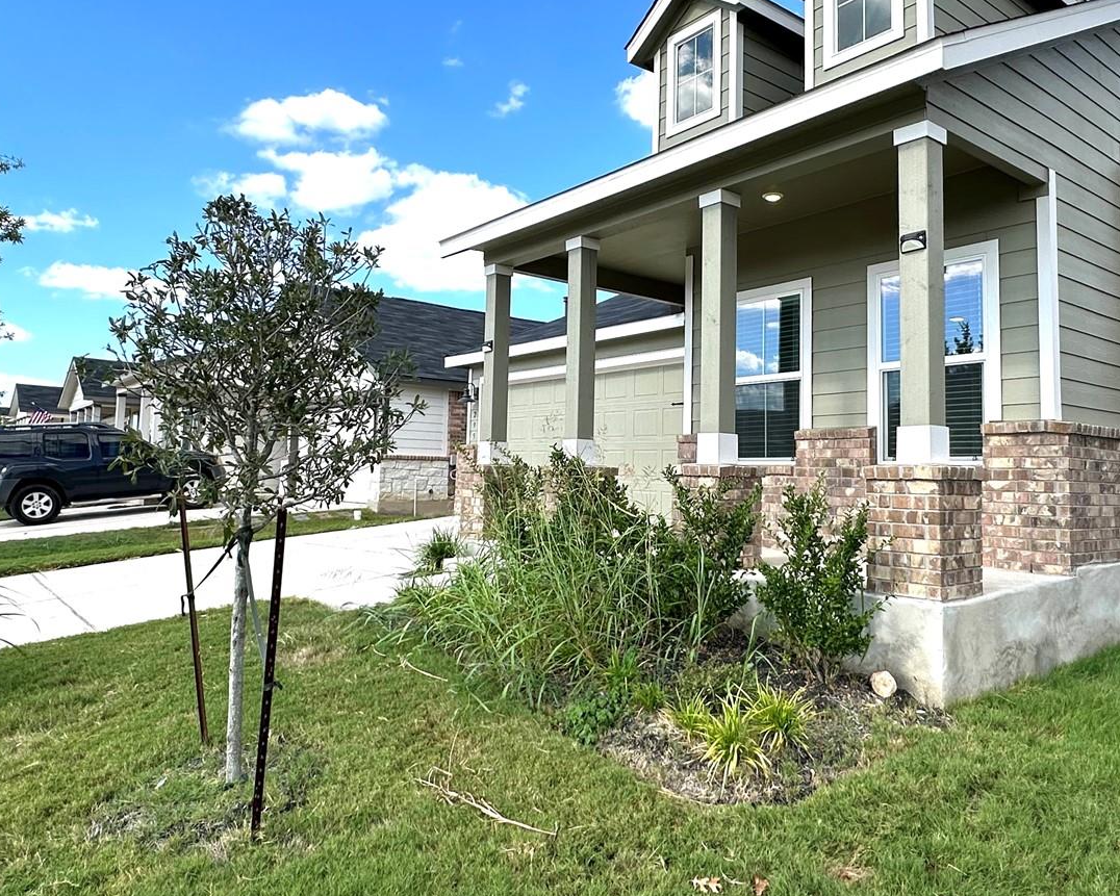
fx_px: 862
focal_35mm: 26
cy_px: 408
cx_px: 623
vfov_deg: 54.9
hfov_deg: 65.8
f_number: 2.2
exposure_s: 1/1052
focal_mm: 2.22
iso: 40
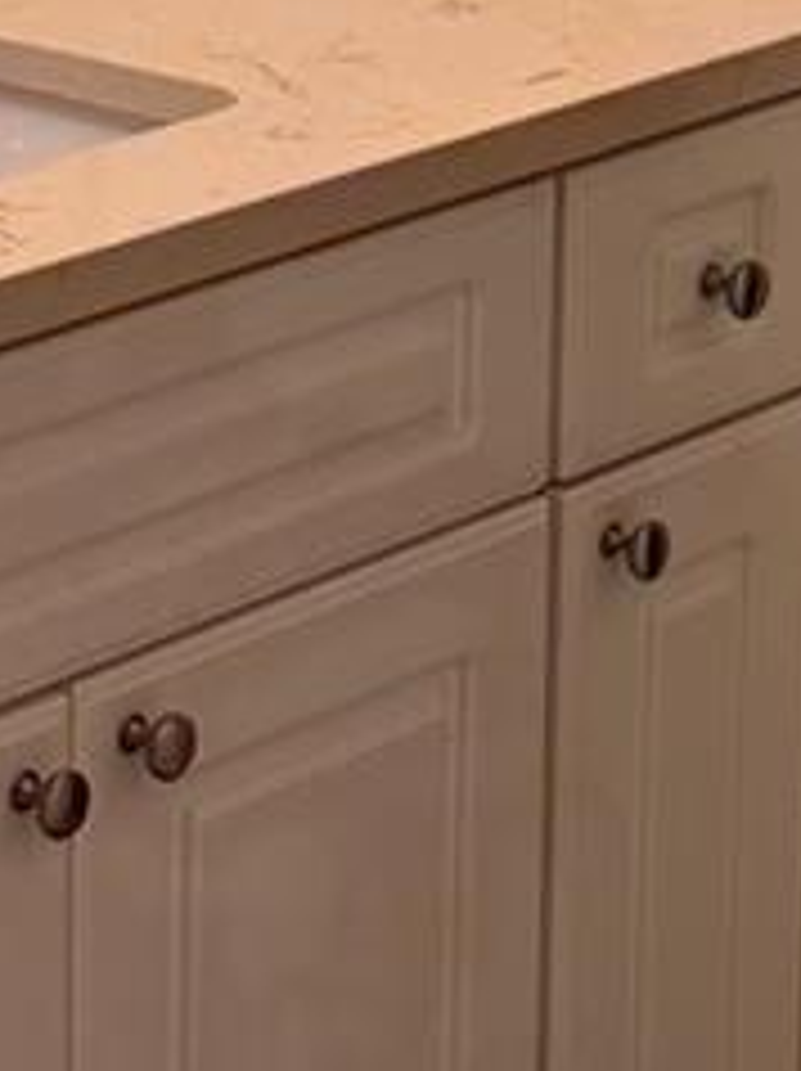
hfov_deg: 9.5
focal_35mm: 155
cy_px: -117
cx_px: -88
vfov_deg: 12.5
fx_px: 4791
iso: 160
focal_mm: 6.76
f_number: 1.78
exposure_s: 1/120
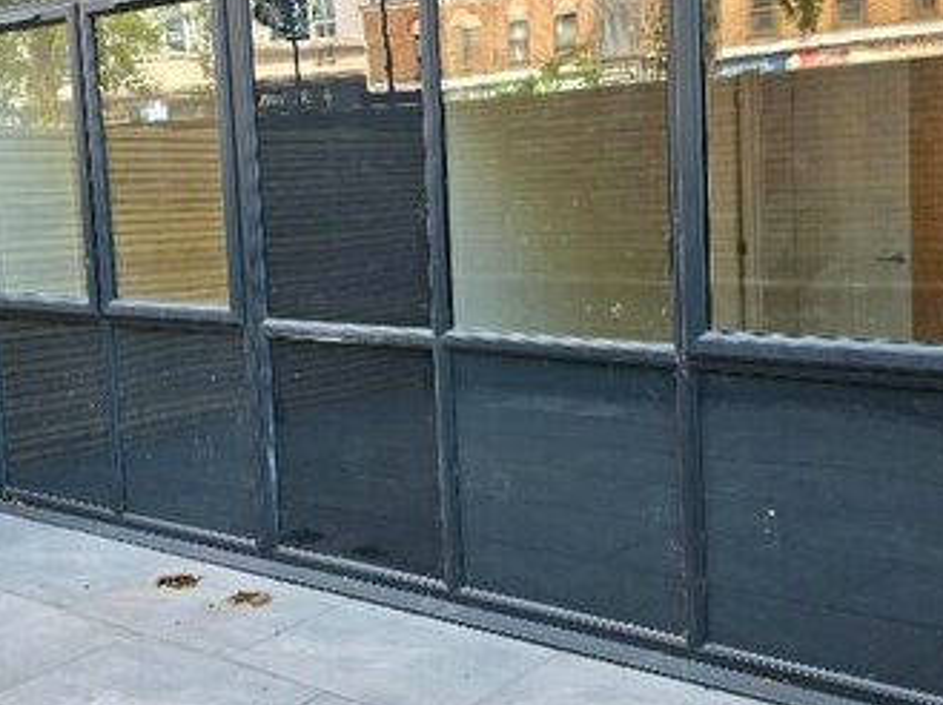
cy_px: 271
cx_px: 404
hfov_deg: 38.9
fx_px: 1333
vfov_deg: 29.5
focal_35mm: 49
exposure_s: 1/180
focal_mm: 6.3
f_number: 1.7
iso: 40
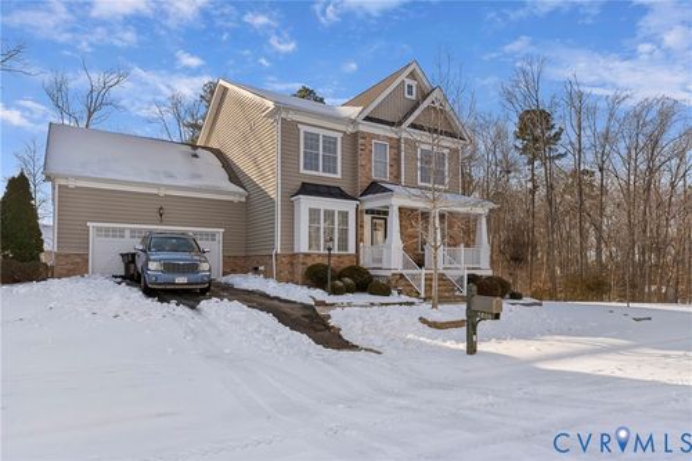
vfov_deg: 59.5
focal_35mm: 21
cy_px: 230
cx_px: 346
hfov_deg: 81.2
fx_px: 404
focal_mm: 21
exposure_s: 1/800
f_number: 8
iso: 640
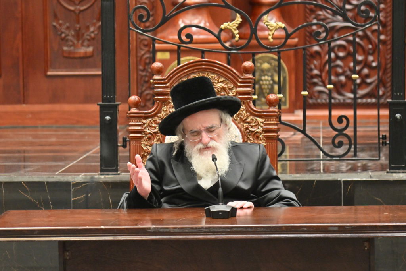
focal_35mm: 180
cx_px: 203
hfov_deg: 11.4
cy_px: 136
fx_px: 2029
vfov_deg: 7.6
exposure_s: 1/320
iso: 1000
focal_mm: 120
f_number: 4
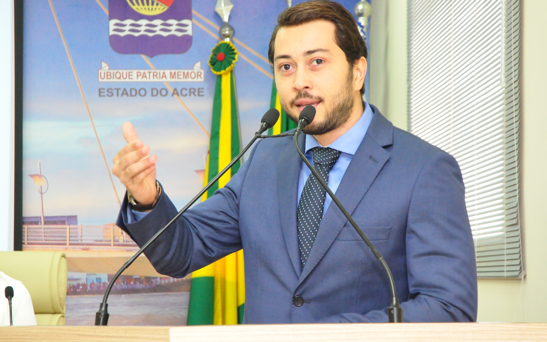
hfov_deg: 18.6
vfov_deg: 11.7
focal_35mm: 112
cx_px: 269
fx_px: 1670
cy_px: 168
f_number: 8
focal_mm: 70
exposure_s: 1/50
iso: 3200
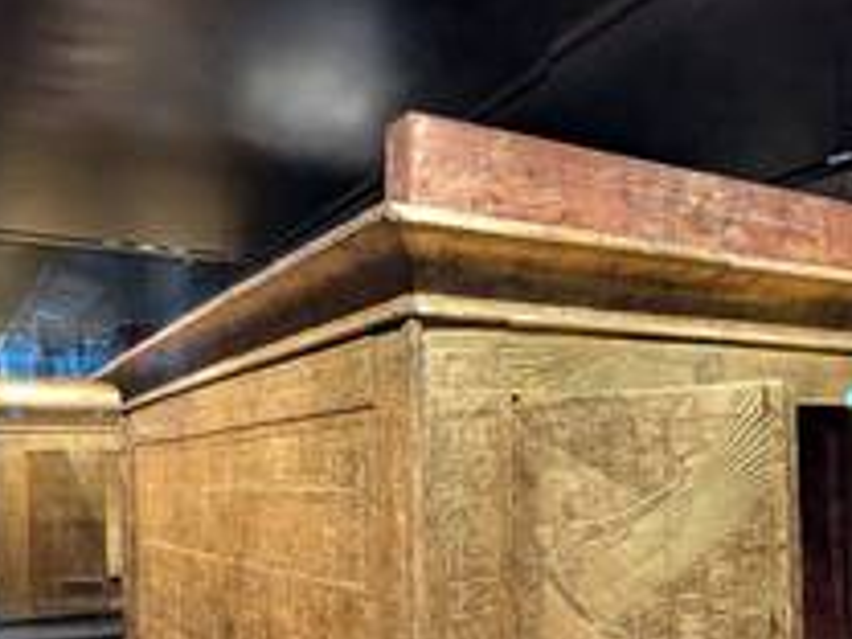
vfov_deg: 37.4
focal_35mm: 37
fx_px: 911
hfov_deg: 49.9
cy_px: 502
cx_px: 496
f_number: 2.2
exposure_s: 1/24
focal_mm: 2.35
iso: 711
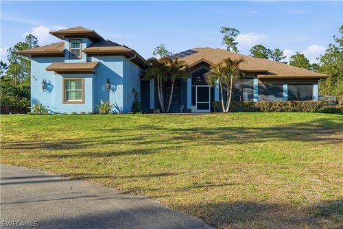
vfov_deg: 41.2
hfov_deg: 58.7
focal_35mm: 32
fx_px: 305
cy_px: 114
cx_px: 172
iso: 200
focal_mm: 32
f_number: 8
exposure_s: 1/1250
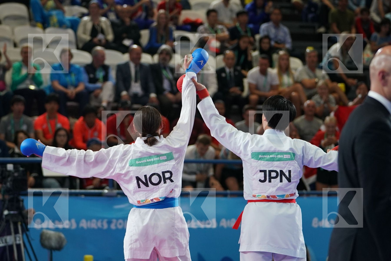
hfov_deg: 13.2
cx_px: 196
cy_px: 130
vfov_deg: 8.8
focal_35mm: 156
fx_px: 1694
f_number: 2.8
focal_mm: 104
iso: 1600
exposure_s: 1/1000
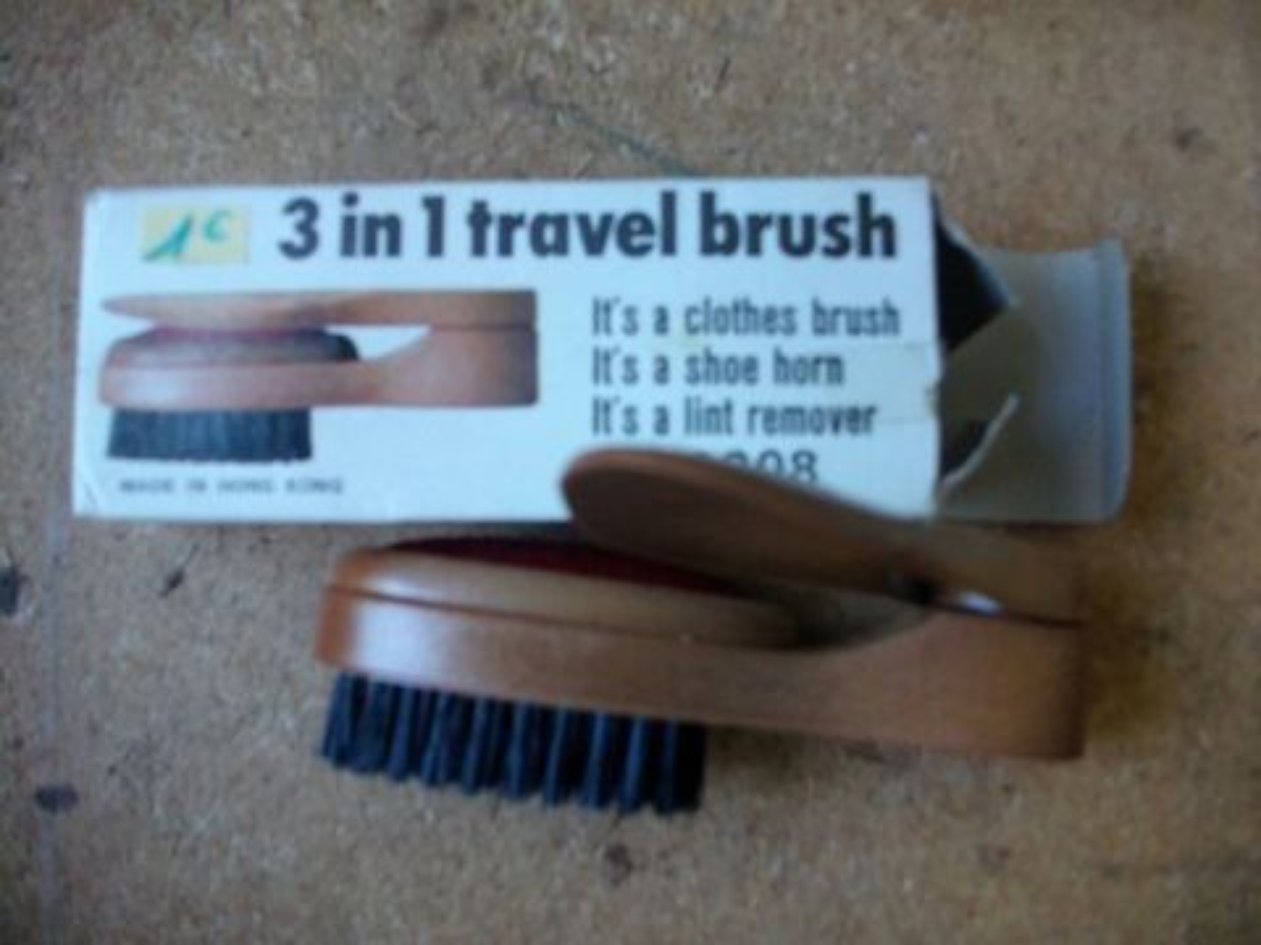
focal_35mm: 32
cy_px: 472
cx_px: 630
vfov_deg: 44.2
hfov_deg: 56.8
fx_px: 1166
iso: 182
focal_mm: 5.7
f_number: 2.9
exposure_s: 1/40
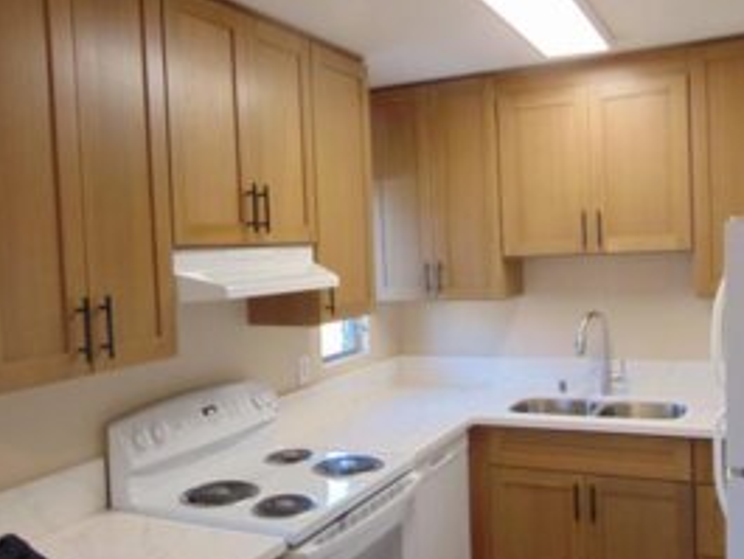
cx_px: 404
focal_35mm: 34
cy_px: 284
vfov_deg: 41.8
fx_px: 731
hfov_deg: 53.9
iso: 160
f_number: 3
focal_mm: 4.5
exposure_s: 1/50
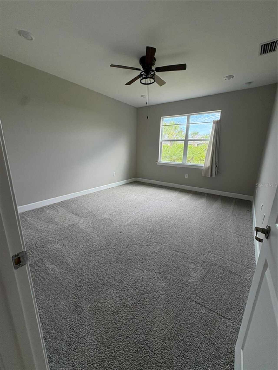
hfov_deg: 85.7
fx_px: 150
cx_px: 139
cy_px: 185
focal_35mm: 14
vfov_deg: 102.1
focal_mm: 2.22
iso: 80
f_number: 2.2
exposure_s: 1/127
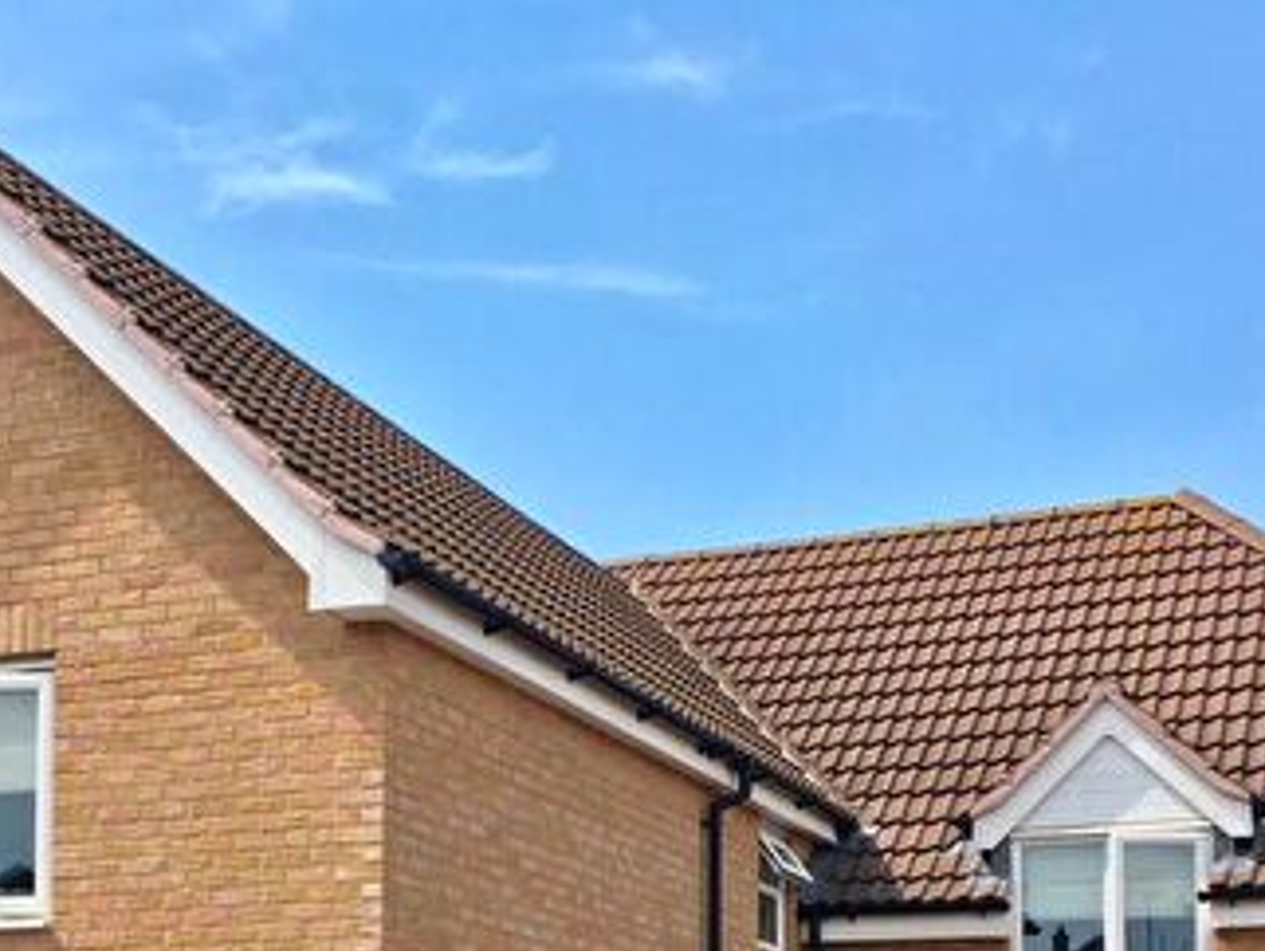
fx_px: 2304
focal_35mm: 63
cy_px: 1024
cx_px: 538
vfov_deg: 22.1
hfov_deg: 30.7
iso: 25
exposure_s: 1/668
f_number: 2.2
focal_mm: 4.15
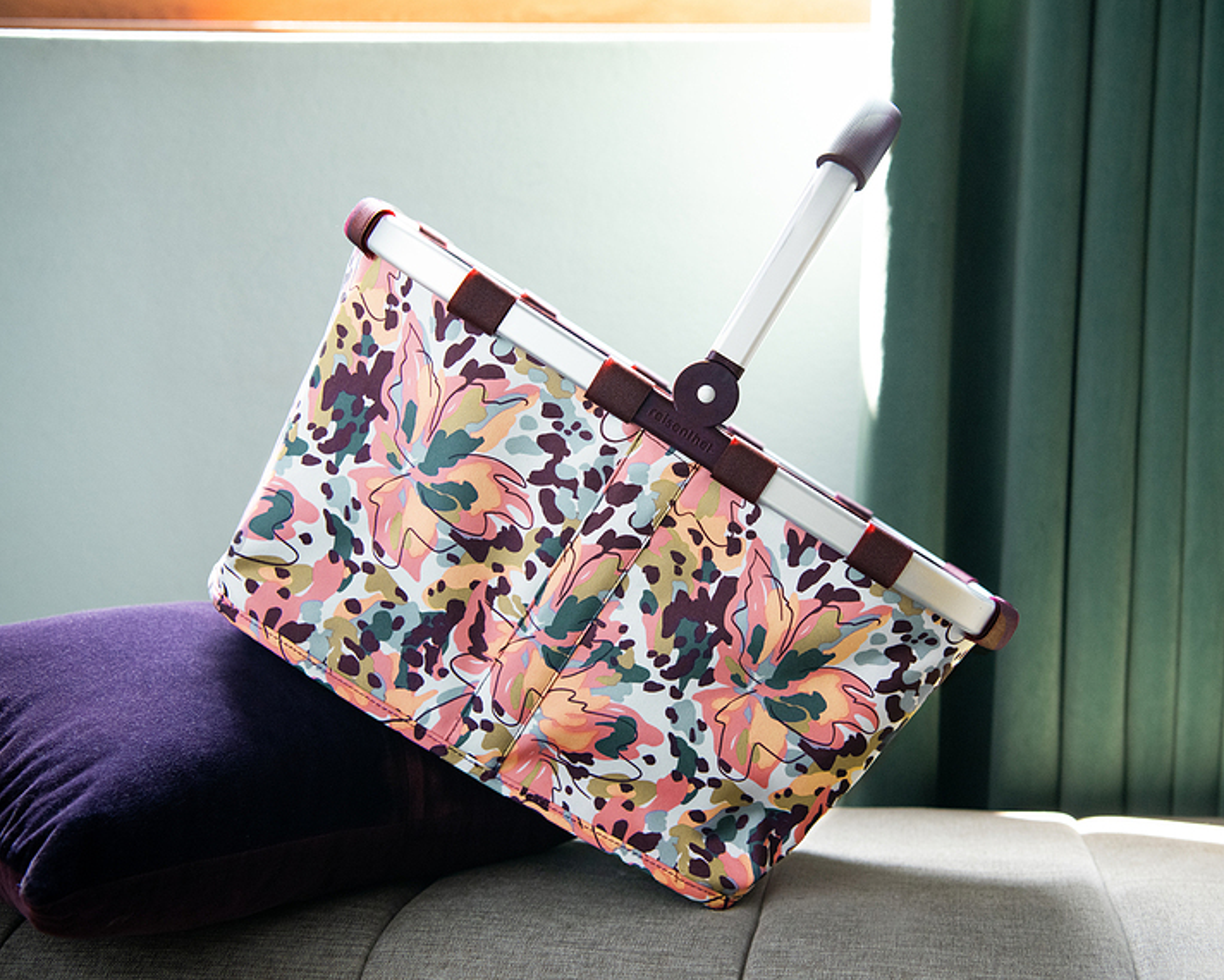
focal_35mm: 48
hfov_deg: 38.7
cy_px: 487
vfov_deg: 31.5
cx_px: 711
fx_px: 1739
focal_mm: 42
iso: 1600
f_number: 4
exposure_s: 1/100
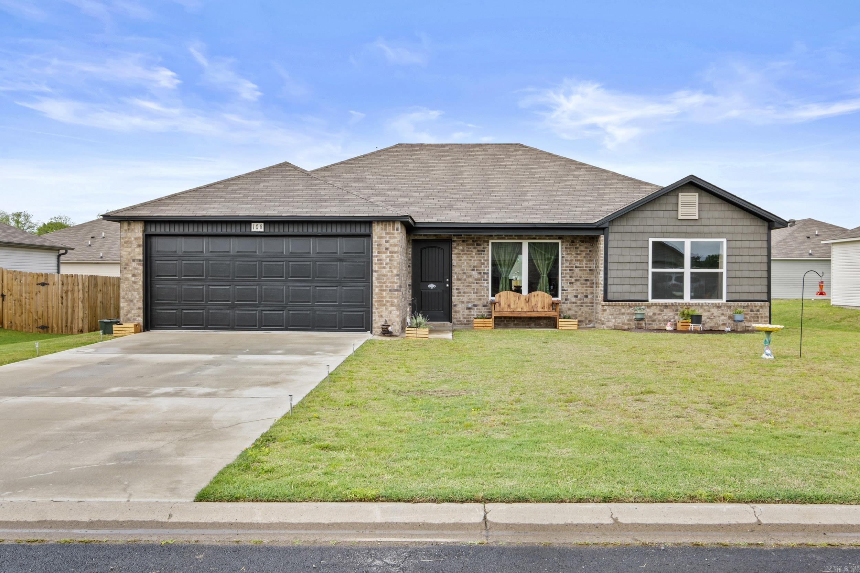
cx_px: 430
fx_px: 741
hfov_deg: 60.3
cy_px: 286
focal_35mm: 31
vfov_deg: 42.3
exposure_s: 1/40
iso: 200
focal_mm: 20.9
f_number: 9
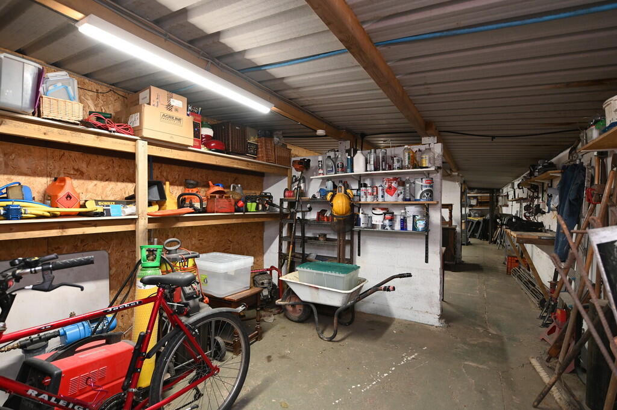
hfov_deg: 93.3
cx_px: 308
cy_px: 205
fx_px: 291
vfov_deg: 70.3
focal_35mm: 17
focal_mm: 17
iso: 1000
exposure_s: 1/60
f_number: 4
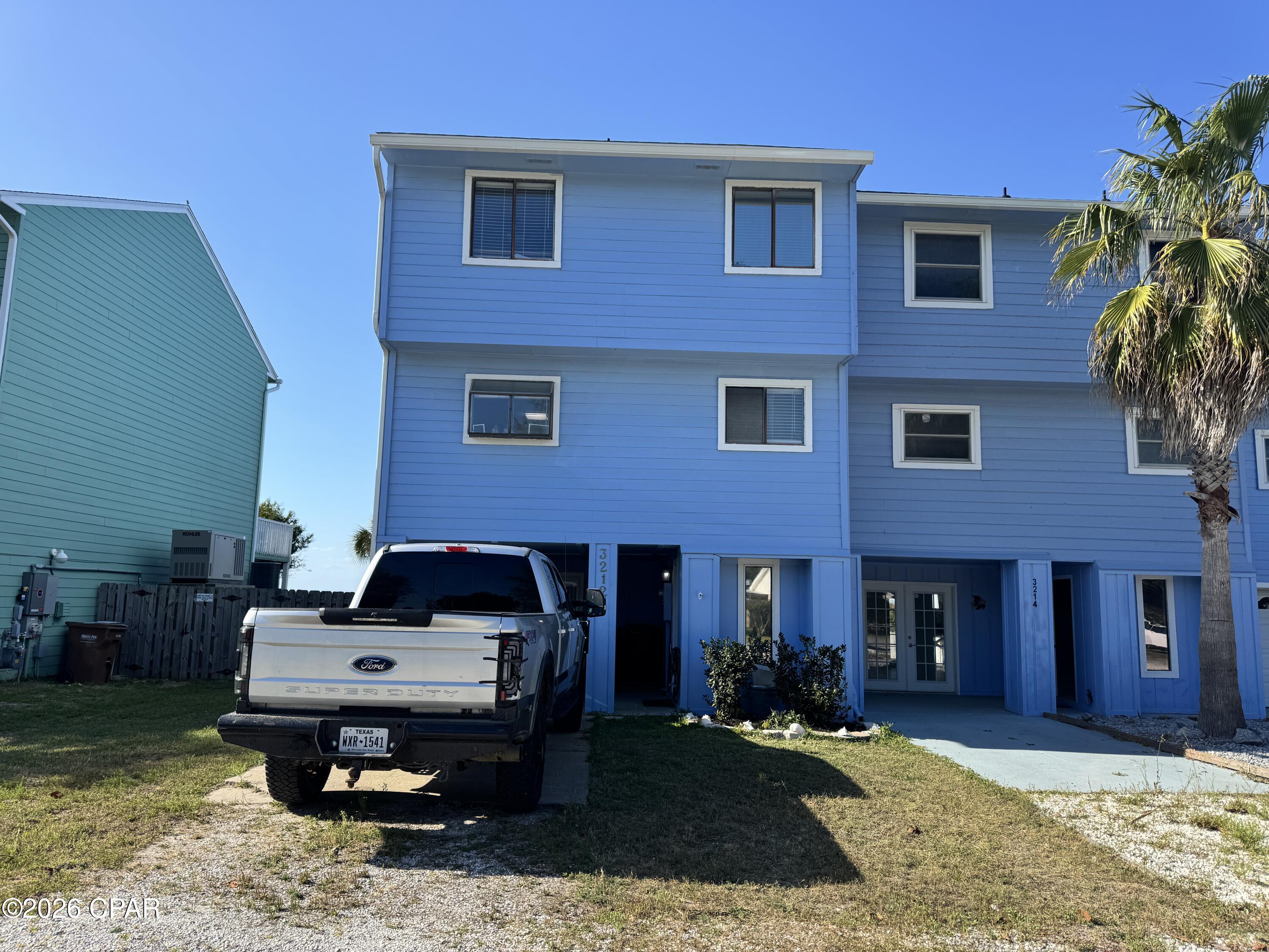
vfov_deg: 56.8
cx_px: 634
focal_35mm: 24
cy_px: 476
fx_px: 880
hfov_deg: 71.6
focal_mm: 6.76
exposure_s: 1/2833
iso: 80
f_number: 1.78
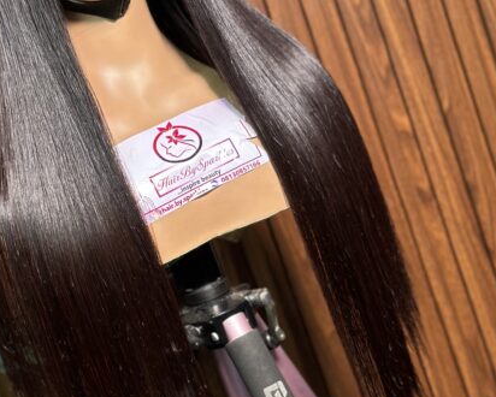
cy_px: 135
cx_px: 164
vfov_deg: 16.9
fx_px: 1336
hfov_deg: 20.9
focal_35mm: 91
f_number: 1.78
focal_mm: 6.86
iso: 64
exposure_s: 1/126
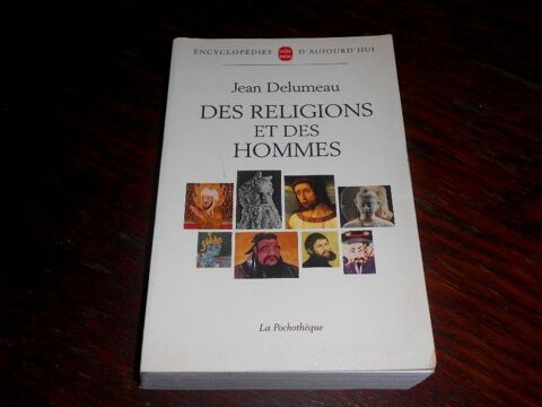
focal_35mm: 39
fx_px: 611
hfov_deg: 47.9
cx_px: 271
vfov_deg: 36.8
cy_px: 204
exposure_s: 1/30
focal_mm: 6.7
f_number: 9.8
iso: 80
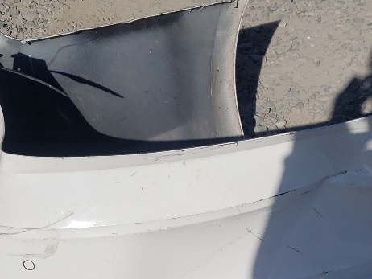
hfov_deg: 21.7
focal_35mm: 90
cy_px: 240
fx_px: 968
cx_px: 251
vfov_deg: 16.3
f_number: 1.5
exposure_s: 1/10000
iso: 50
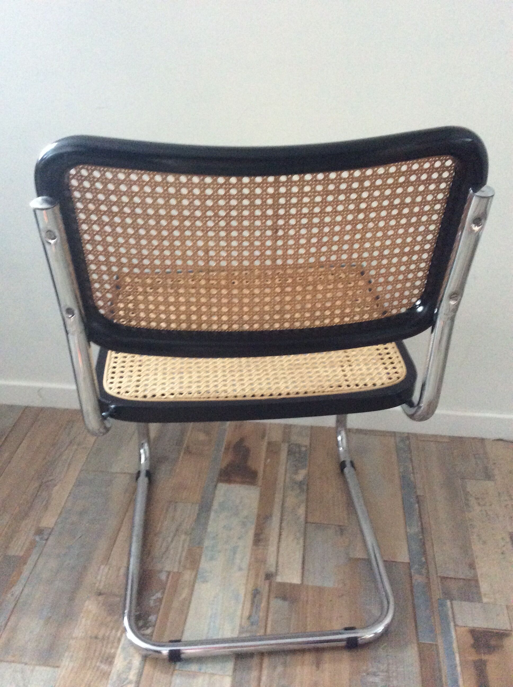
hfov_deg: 44.1
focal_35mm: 32
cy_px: 344
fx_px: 634
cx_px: 256
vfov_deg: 56.9
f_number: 2.4
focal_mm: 3.3
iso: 250
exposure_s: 1/17
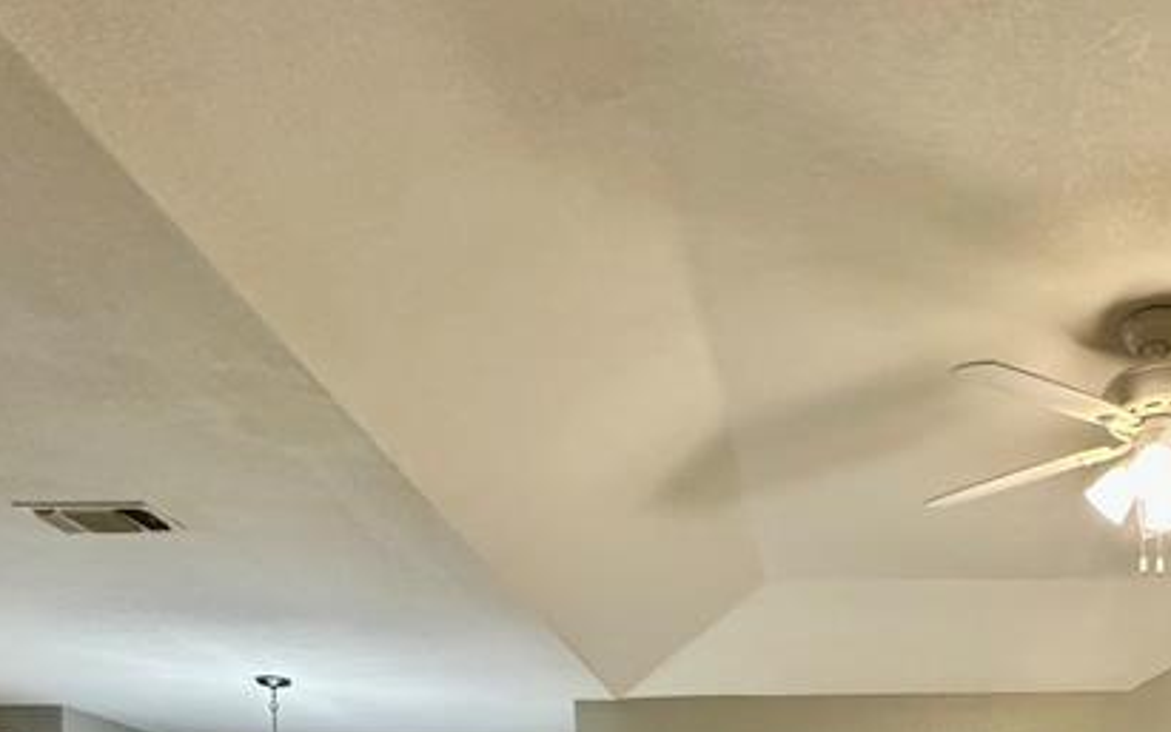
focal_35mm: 37
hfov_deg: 50.2
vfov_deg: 27.5
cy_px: 997
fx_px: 1181
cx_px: 900
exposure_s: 1/120
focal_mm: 2.22
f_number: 2.2
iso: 250
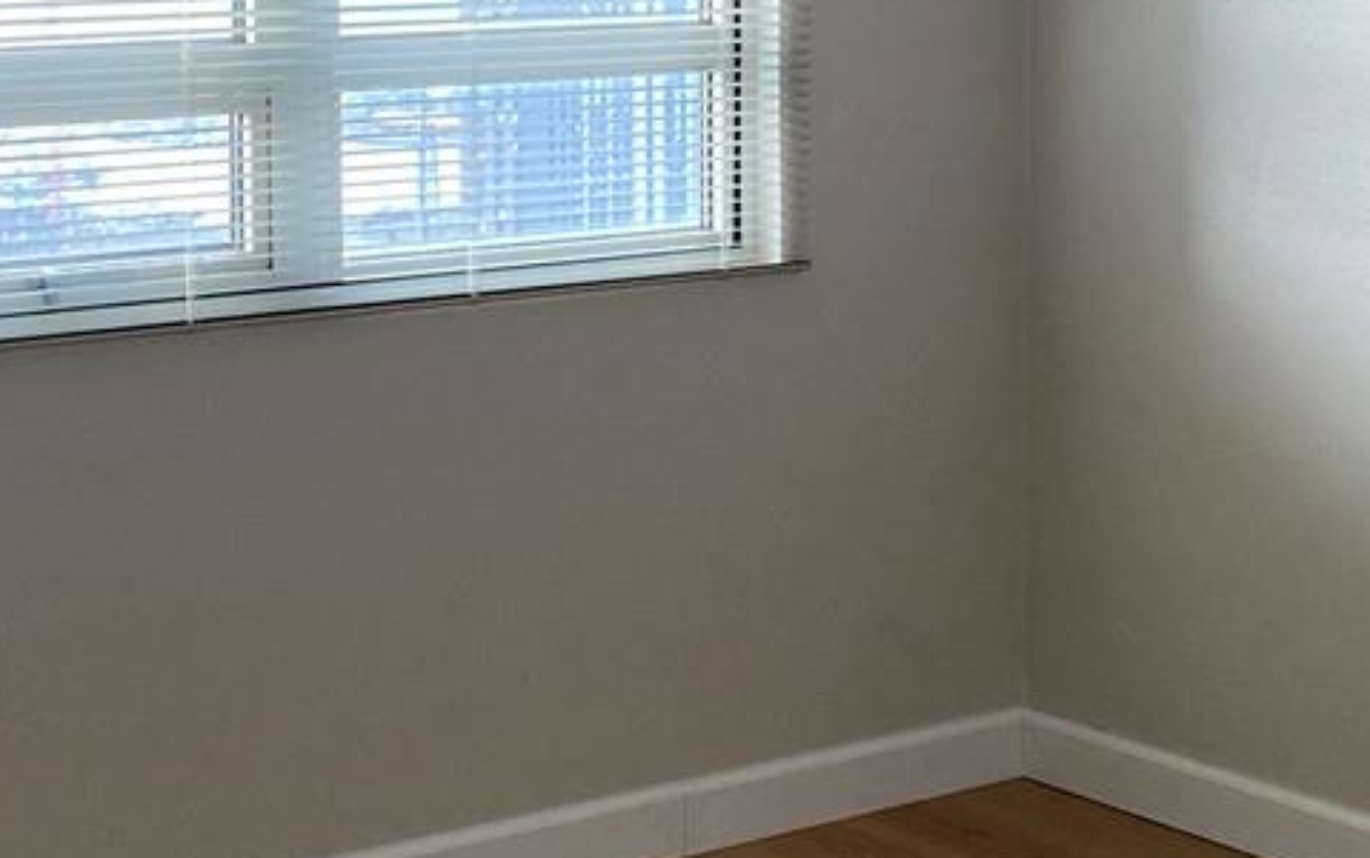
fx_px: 3437
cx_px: 884
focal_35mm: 92
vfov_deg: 14.1
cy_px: 117
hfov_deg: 22.5
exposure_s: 1/121
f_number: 1.8
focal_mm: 4.25
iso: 100
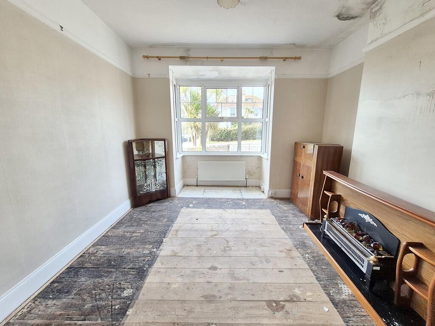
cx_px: 218
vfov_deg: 89.9
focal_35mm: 13
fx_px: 163
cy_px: 163
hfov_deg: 106.2
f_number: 2.2
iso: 50
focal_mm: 1.7
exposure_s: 1/100
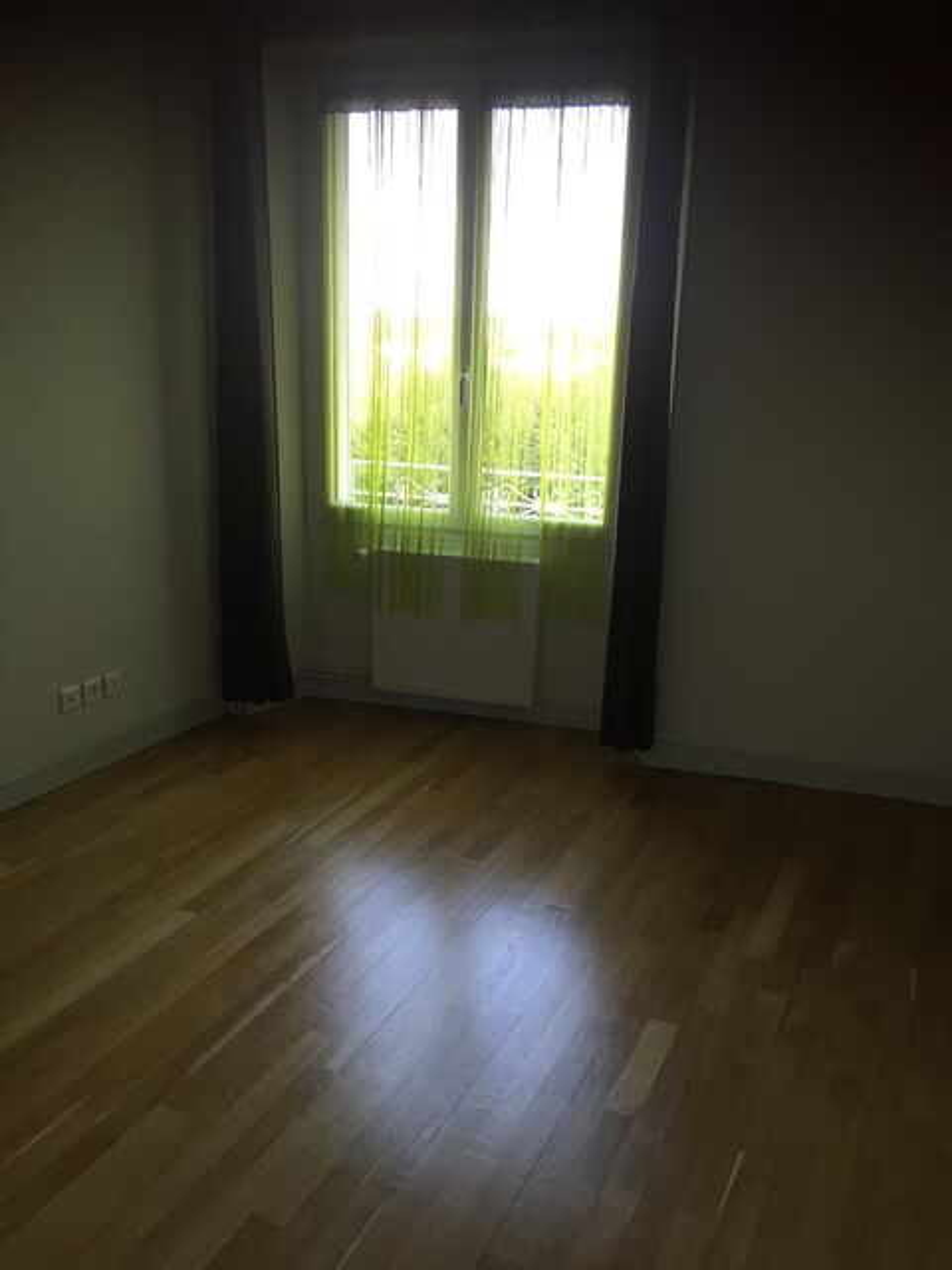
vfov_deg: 61.7
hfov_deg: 48.2
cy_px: 635
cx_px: 476
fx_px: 1063
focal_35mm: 29
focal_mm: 4.15
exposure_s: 1/33
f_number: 2.2
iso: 50
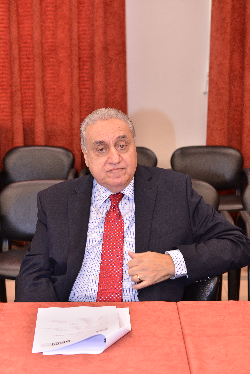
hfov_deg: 19.5
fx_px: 728
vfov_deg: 28.8
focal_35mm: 70
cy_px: 187
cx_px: 125
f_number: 6.3
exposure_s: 1/60
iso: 1250
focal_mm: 70
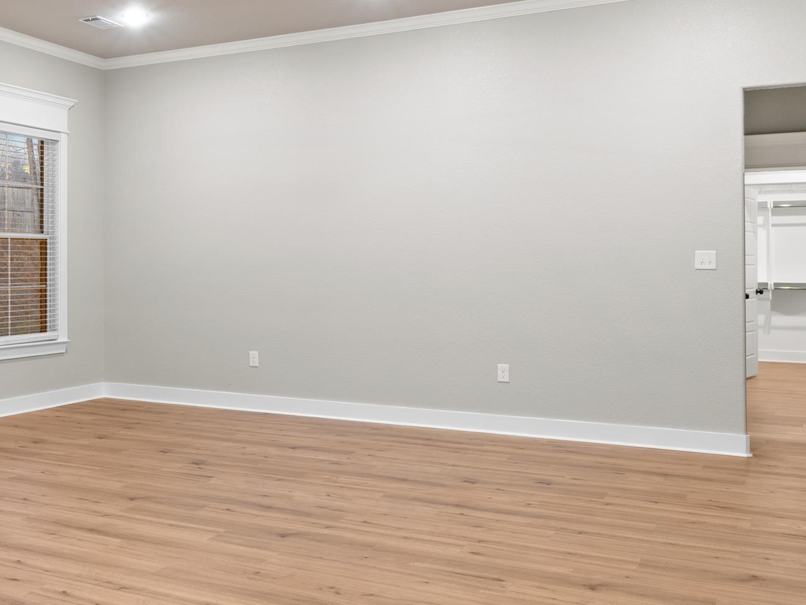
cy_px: 243
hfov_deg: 44.7
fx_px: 928
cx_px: 165
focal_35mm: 40
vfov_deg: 36.0
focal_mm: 14.3
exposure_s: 2
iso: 200
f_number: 9
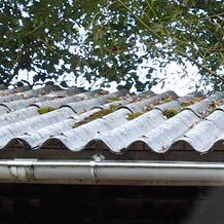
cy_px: 461
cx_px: 535
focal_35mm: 199
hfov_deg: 8.1
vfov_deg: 8.3
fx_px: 1457
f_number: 8
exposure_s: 1/100
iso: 400
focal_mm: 32
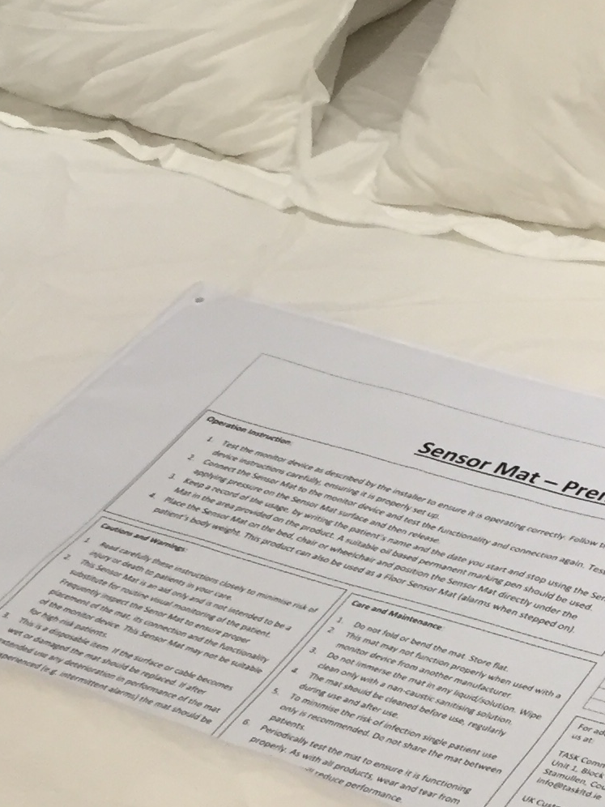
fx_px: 2214
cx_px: 717
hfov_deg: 15.1
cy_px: 280
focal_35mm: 95
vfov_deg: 20.6
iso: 100
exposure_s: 1/33
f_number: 2.2
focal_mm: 4.15
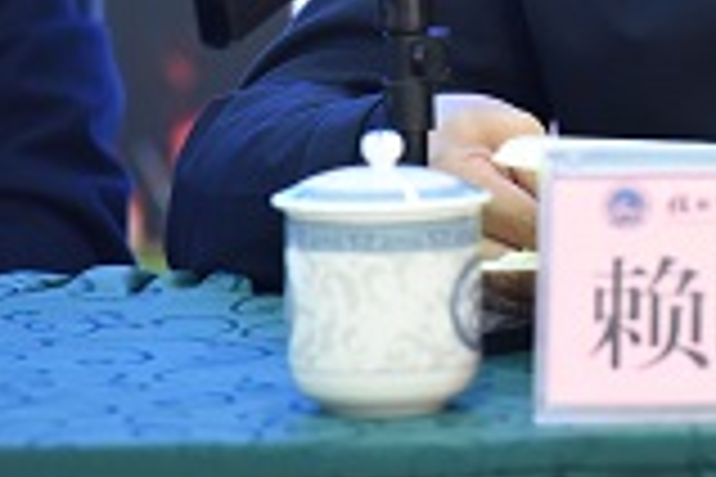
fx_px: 12469
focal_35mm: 627
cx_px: 797
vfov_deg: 2.2
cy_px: -268
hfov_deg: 3.3
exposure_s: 1/100
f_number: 4
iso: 2000
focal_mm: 200
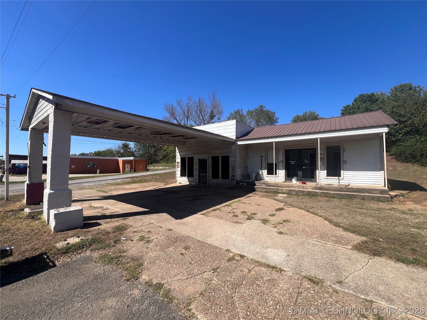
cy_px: 160
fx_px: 160
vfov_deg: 89.9
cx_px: 214
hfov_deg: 106.2
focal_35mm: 13
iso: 32
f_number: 1.8
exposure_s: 1/1167
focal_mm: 1.57
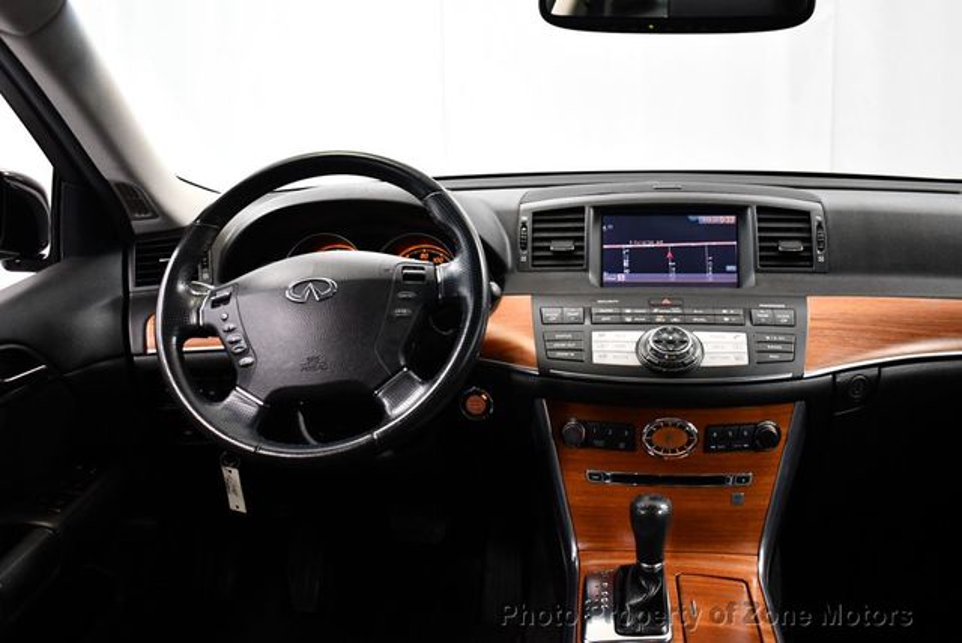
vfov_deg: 36.9
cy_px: 322
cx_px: 481
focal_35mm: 36
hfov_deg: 53.1
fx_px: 963
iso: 3200
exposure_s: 1/125
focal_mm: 18
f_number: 3.5
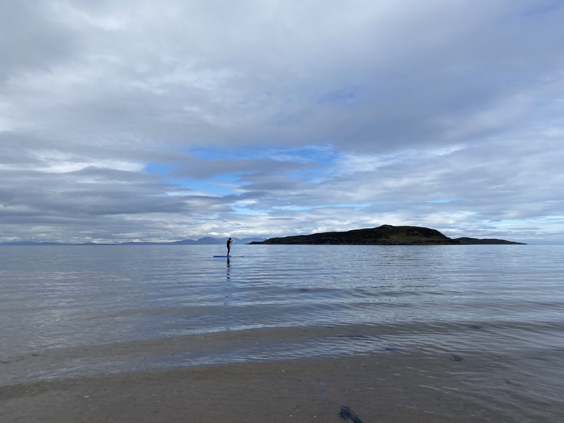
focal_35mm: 26
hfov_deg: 67.3
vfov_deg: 53.1
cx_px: 282
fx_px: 424
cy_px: 212
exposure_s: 1/4274
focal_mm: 4.25
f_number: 1.8
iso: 32
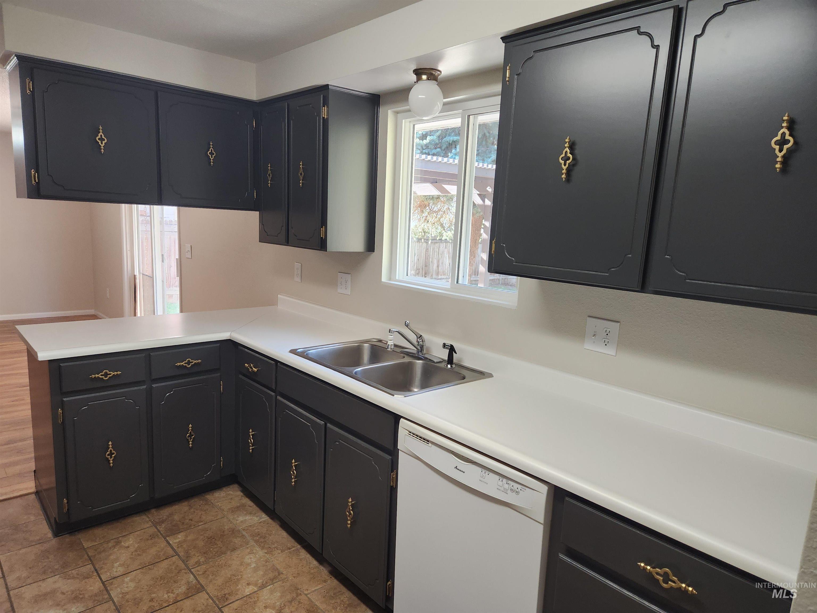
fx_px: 543
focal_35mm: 23
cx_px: 408
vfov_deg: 58.9
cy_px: 306
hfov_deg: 73.9
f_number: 1.8
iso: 200
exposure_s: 1/120
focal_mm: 5.4
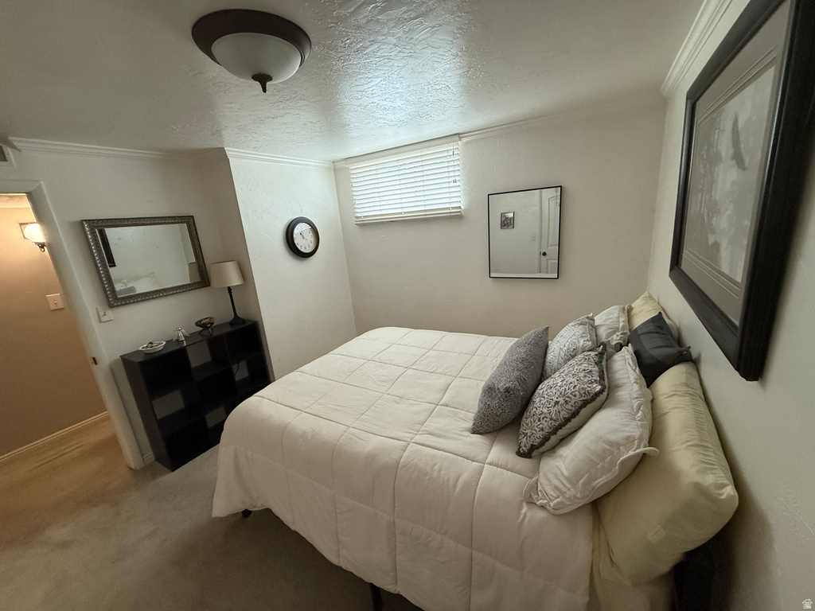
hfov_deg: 102.1
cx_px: 408
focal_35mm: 14
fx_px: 330
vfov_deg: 85.7
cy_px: 306
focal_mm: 2.22
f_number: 2.2
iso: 400
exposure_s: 1/120
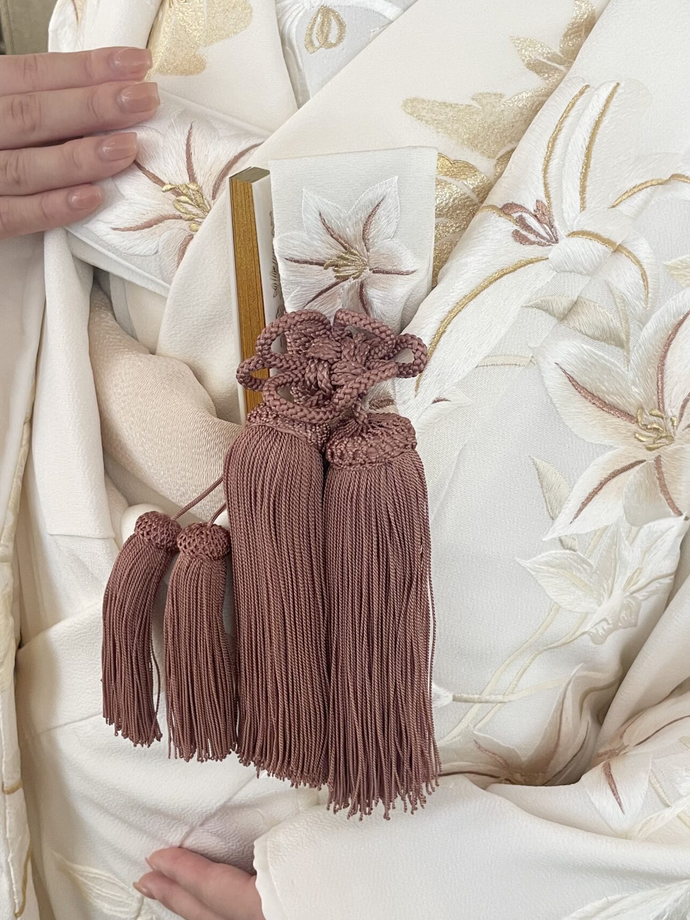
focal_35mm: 39
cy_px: 430
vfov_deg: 47.8
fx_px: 1037
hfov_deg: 36.7
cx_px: 400
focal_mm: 4.2
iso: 125
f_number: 1.6
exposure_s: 1/60
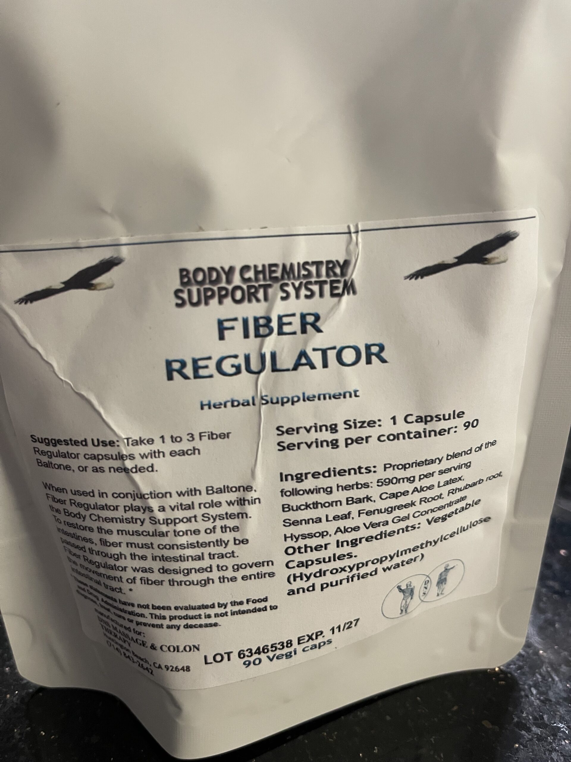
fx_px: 550
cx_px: 286
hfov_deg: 54.9
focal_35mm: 25
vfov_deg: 69.4
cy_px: 381
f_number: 1.6
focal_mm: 5.1
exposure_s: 1/40
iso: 500
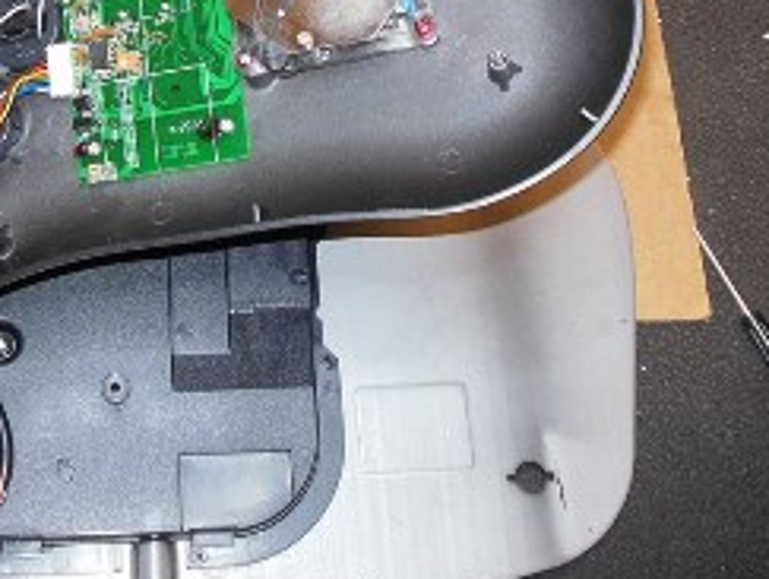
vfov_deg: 31.0
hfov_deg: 38.8
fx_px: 1023
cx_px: 104
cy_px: 136
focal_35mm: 46
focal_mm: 4.5
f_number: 3.2
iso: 125
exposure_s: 1/30
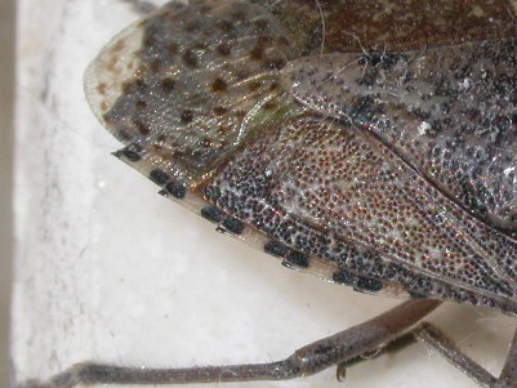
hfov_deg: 6.1
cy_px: 162
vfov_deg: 4.6
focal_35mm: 322
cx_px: 523
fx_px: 4811
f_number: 10.2
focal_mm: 26.2
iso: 100
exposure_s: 1/498
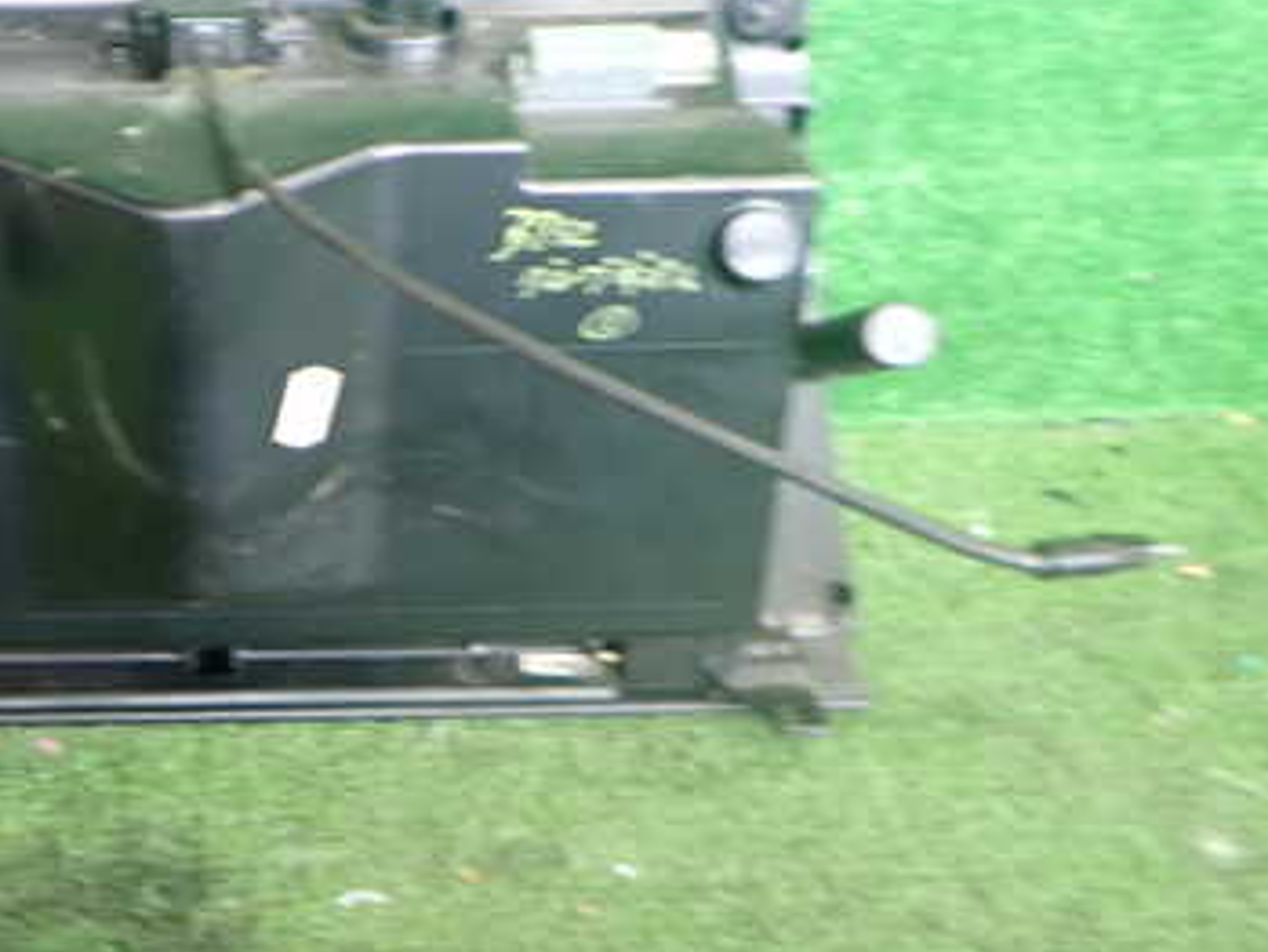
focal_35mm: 43
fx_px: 1576
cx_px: 272
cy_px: 392
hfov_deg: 42.1
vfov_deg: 33.5
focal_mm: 4.5
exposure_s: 1/30
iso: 250
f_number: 2
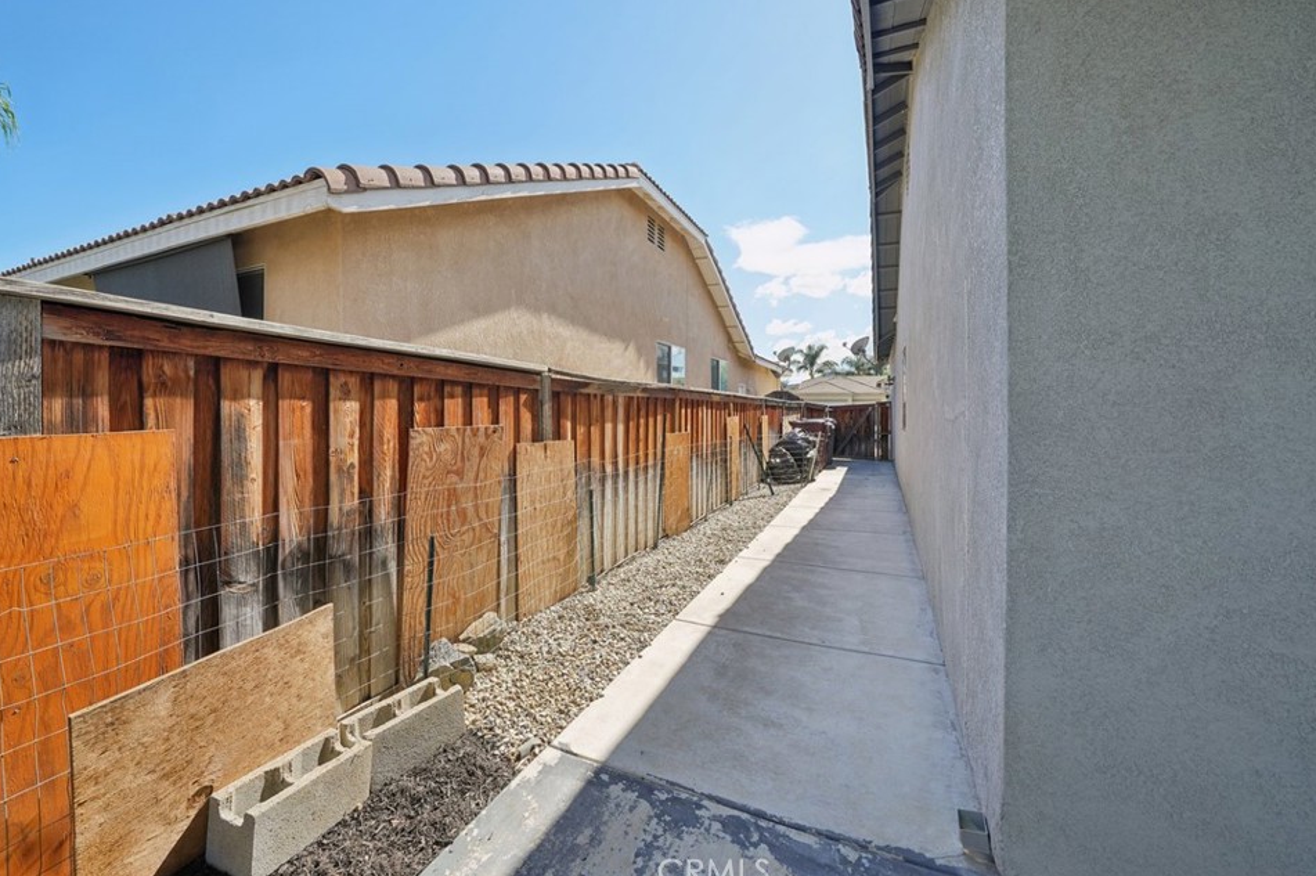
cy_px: 419
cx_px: 632
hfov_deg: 104.2
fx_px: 511
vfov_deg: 81.1
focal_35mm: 14
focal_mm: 13
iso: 100
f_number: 8
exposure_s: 1/100
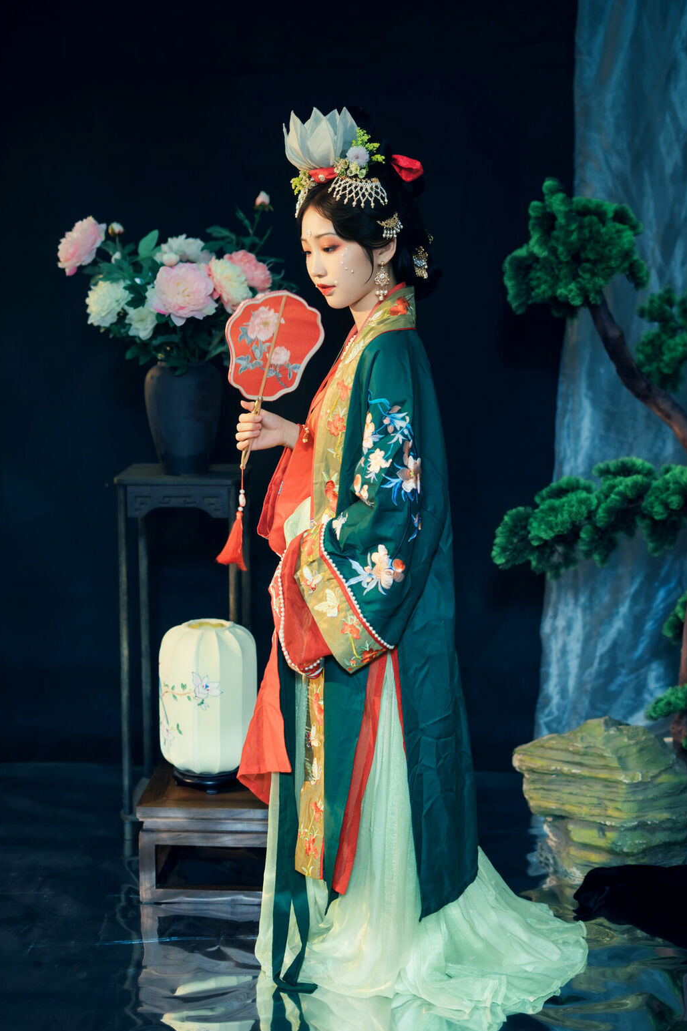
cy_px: 509
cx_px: 347
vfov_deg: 38.9
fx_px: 1460
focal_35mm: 51
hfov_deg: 26.5
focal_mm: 50
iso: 200
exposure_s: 1/125
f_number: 2.2
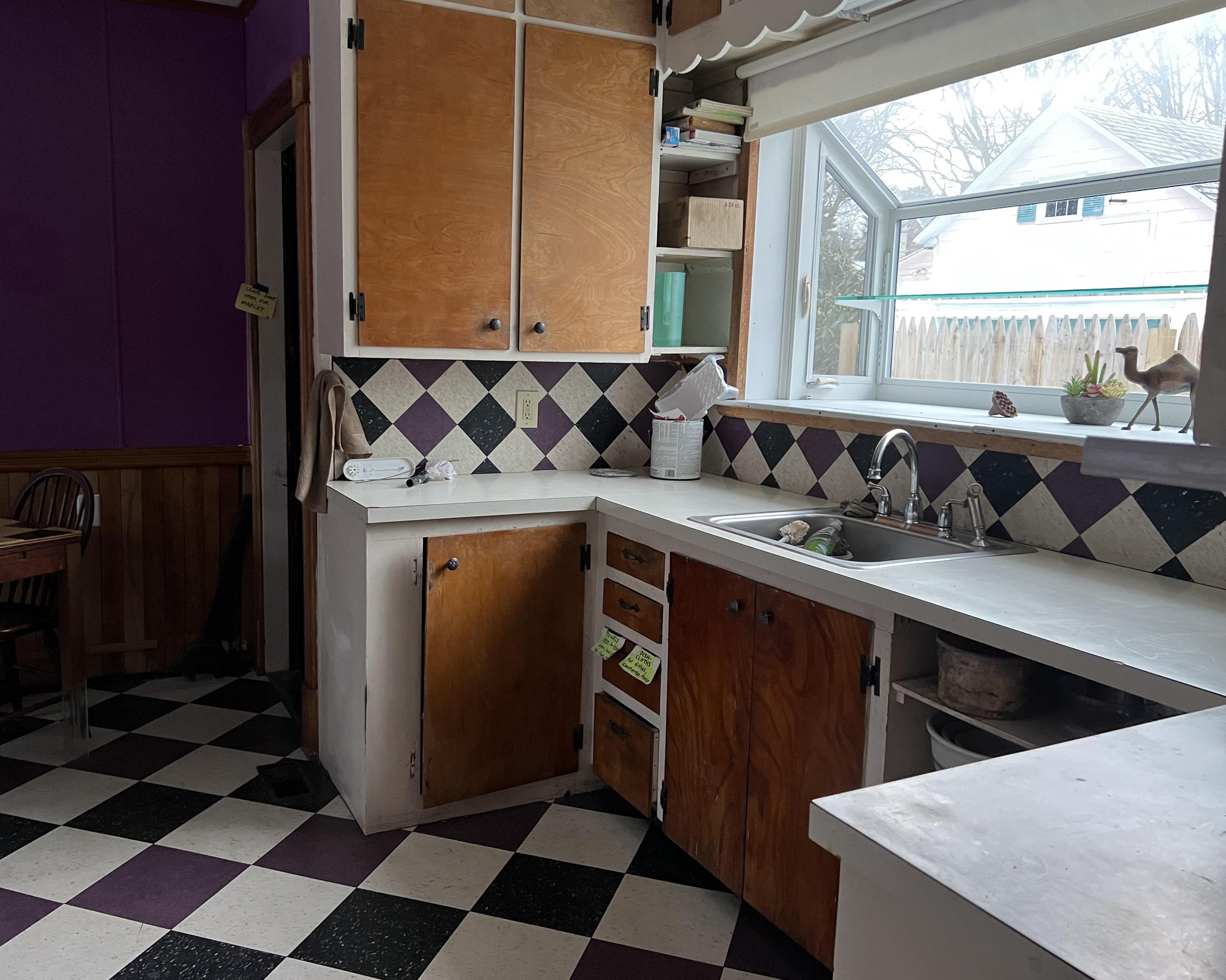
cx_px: 554
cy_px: 477
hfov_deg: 62.1
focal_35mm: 28
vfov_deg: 51.5
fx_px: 1016
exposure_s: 1/40
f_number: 1.5
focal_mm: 5.7
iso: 400
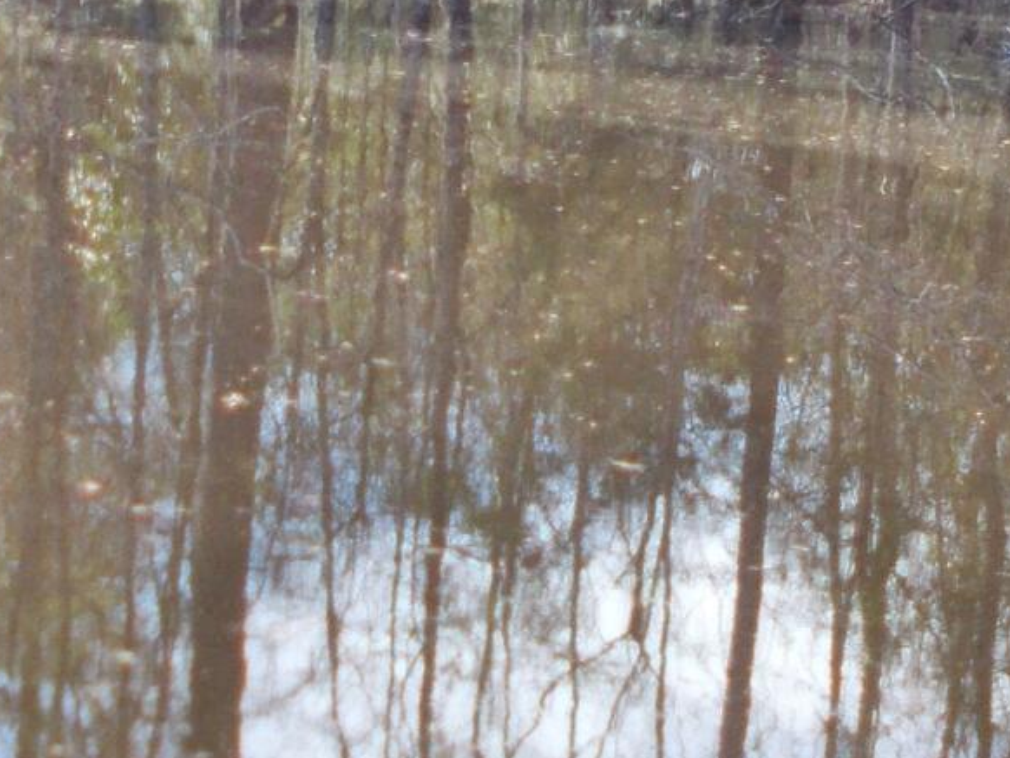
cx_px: 831
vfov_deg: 11.0
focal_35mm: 134
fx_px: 3911
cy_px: 29
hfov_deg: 14.6
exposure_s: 1/250
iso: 80
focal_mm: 4.6
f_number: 3.2
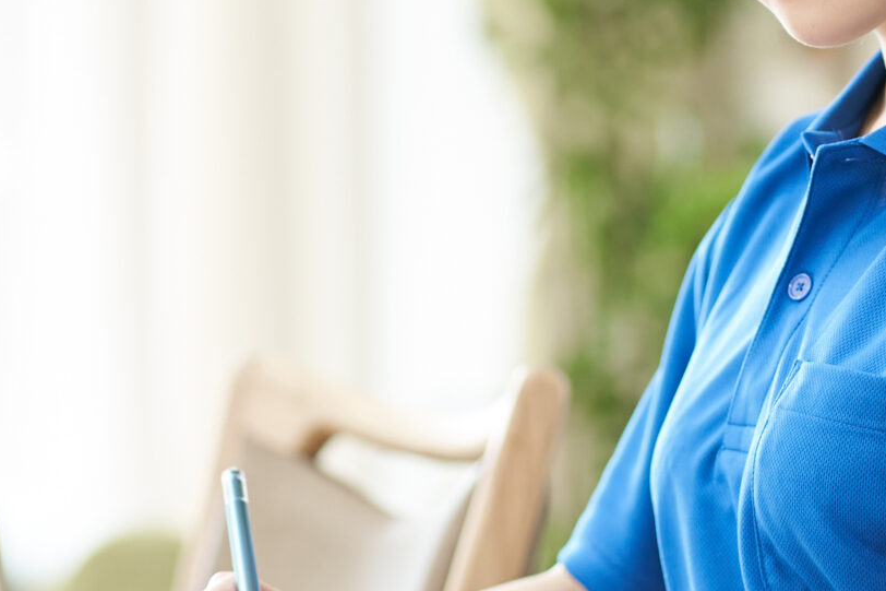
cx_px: 414
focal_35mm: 268
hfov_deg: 7.7
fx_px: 6594
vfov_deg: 5.1
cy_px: 143
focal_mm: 85
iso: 400
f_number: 2
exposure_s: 1/100
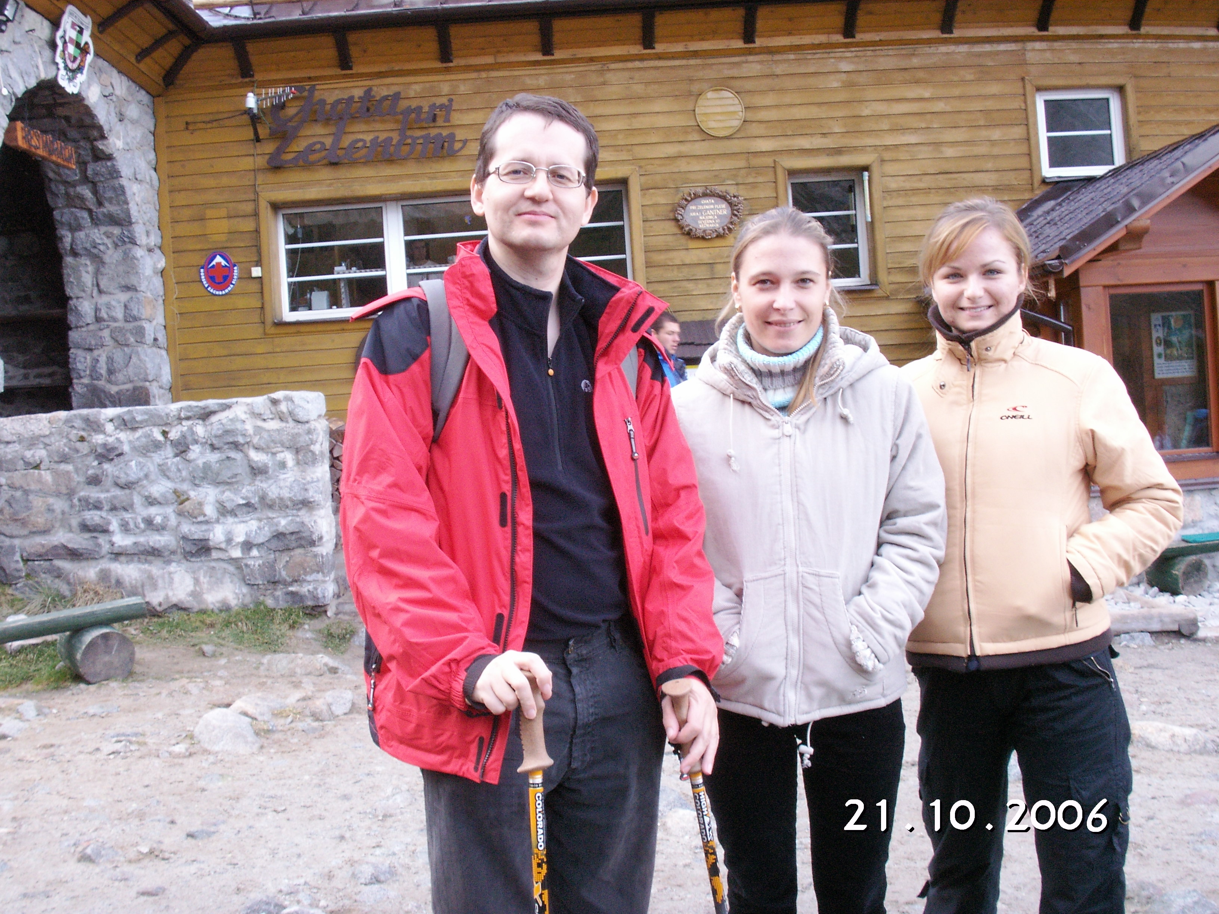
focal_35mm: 37
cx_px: 610
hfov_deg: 50.1
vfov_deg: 38.7
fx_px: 1303
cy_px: 457
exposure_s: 1/40
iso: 125
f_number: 7.1
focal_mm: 7.7
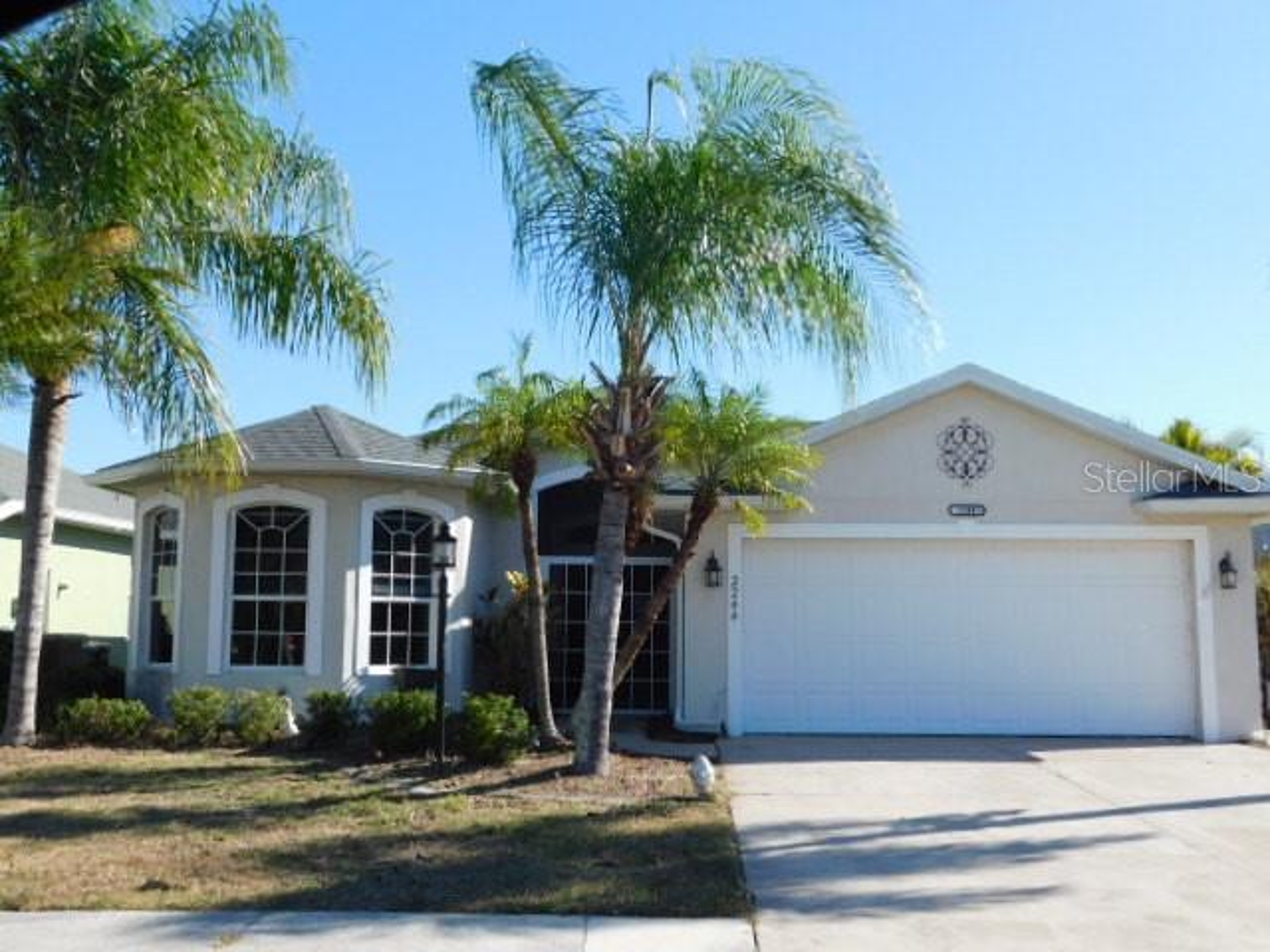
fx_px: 1321
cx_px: 635
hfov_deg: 51.4
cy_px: 476
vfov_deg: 39.7
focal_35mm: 36
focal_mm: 6.3
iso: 125
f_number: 3.5
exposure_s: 1/800
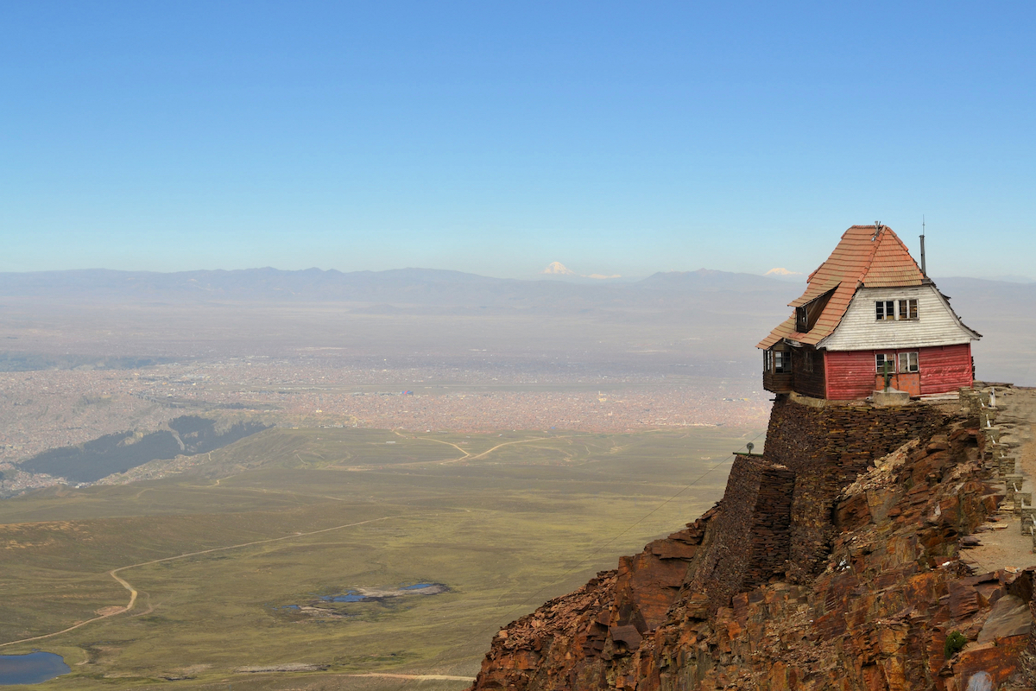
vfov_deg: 28.1
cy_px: 346
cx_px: 518
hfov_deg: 41.1
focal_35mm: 48
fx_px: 1381
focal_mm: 32
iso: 100
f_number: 9
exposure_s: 1/320
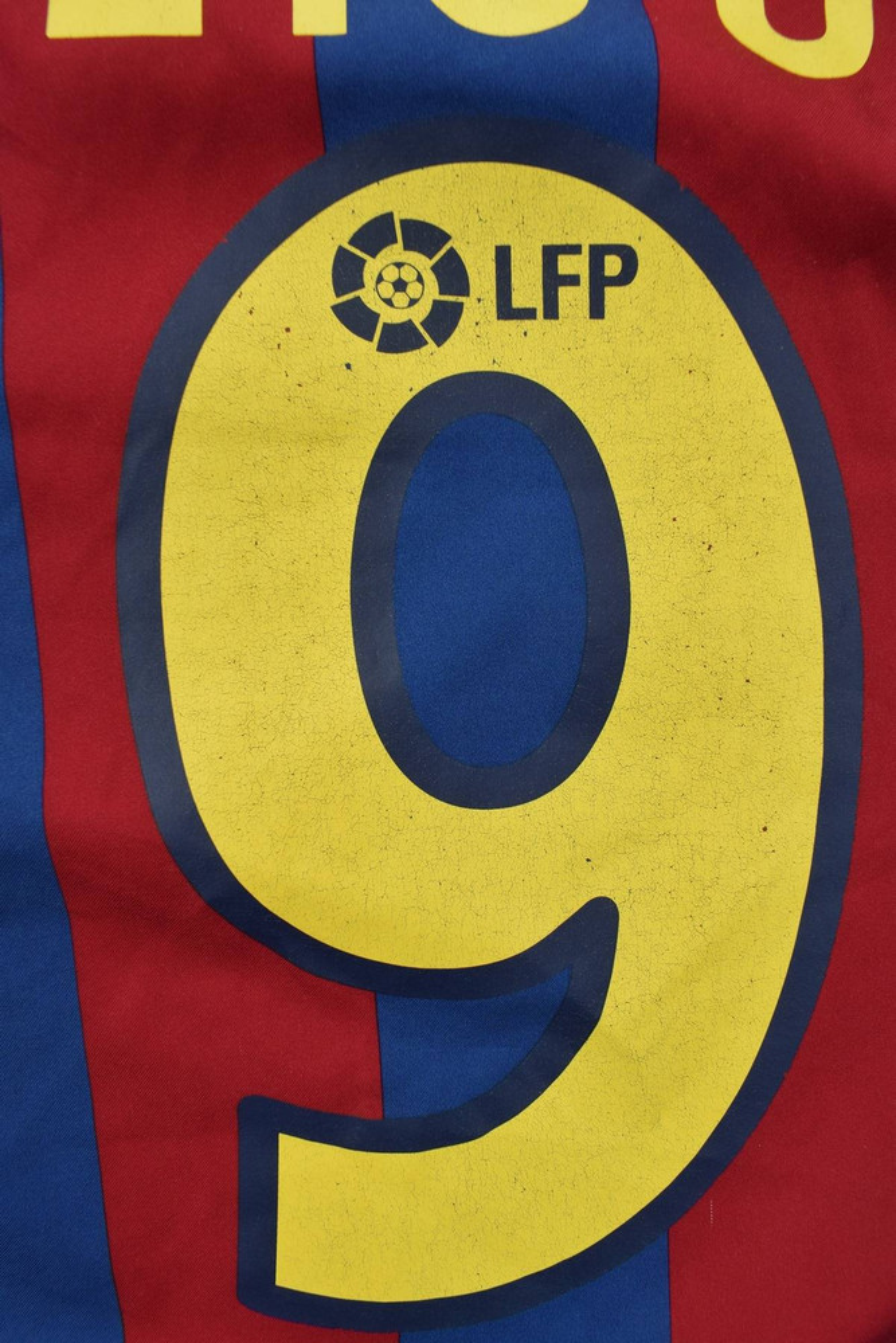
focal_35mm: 27
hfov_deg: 47.9
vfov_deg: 67.4
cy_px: 672
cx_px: 448
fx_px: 1008
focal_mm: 18
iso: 400
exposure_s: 1/60
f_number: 11
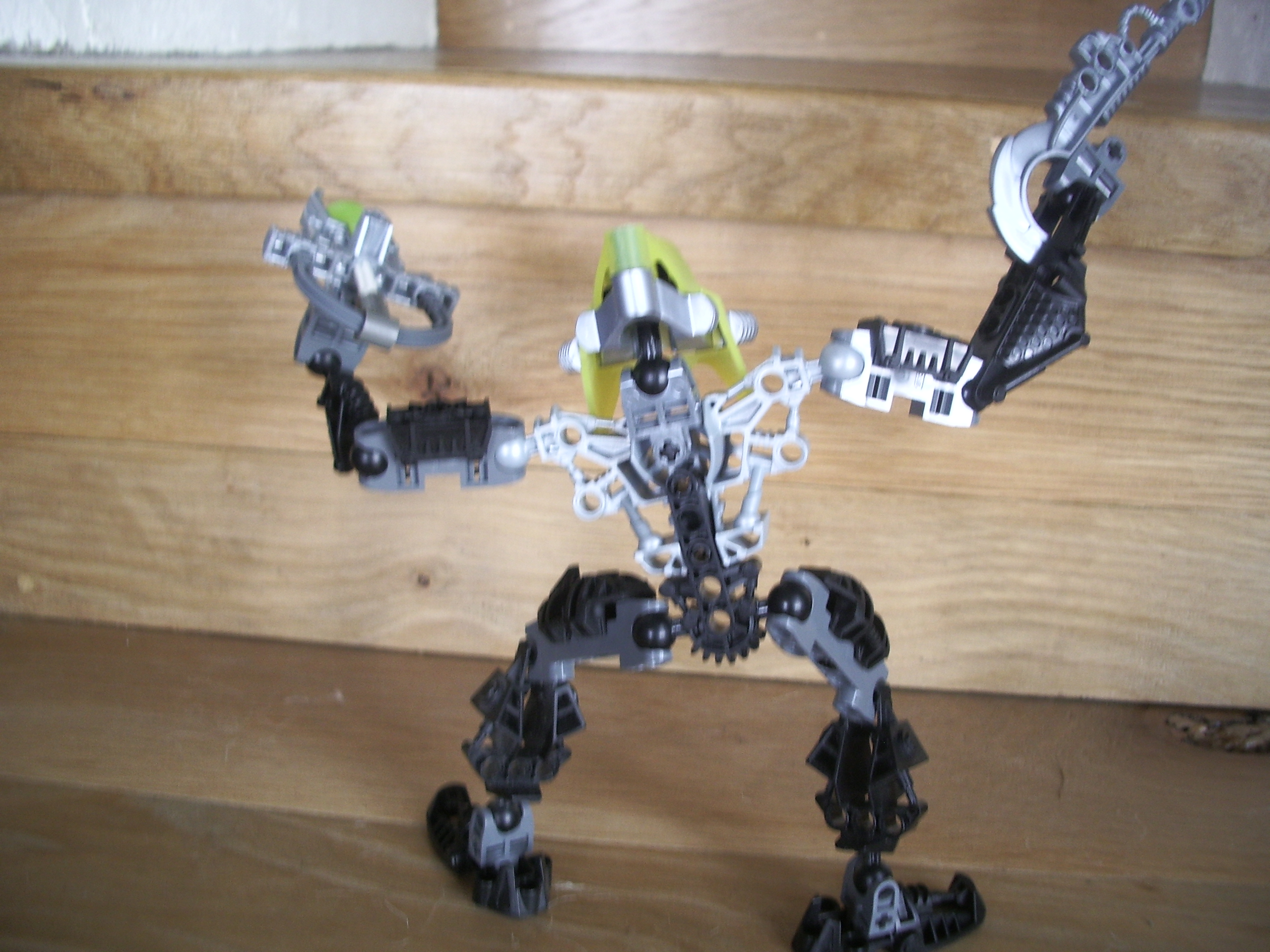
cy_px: 476
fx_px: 1284
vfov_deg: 40.7
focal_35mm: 35
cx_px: 635
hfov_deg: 52.6
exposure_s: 1/25
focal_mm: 5.8
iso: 100
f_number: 2.6
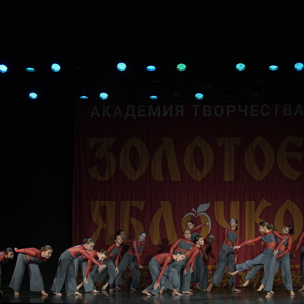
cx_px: 160
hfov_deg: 19.3
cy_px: 152
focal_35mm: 90
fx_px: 894
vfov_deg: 19.3
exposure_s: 1/400
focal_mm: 70
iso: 2000
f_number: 4
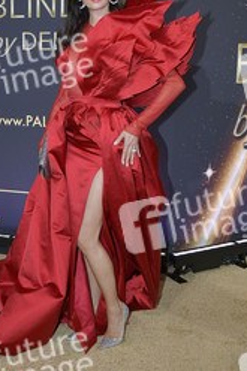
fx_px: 515
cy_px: 144
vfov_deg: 39.4
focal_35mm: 50
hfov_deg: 26.6
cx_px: 60
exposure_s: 1/250
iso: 1250
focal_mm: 31
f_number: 6.3
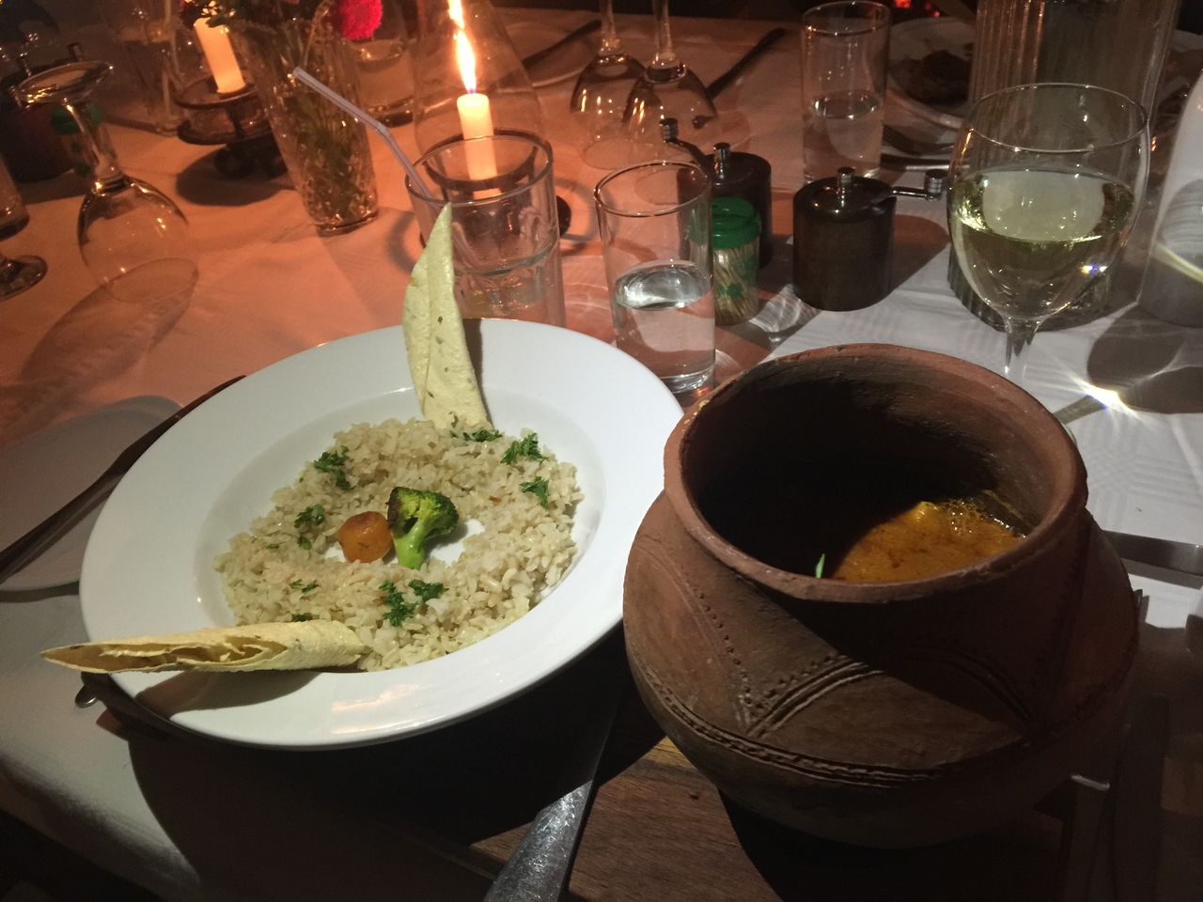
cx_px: 602
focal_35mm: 29
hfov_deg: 61.7
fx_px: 1008
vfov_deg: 48.2
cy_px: 451
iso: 125
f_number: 2.2
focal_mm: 4.15
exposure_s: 1/8
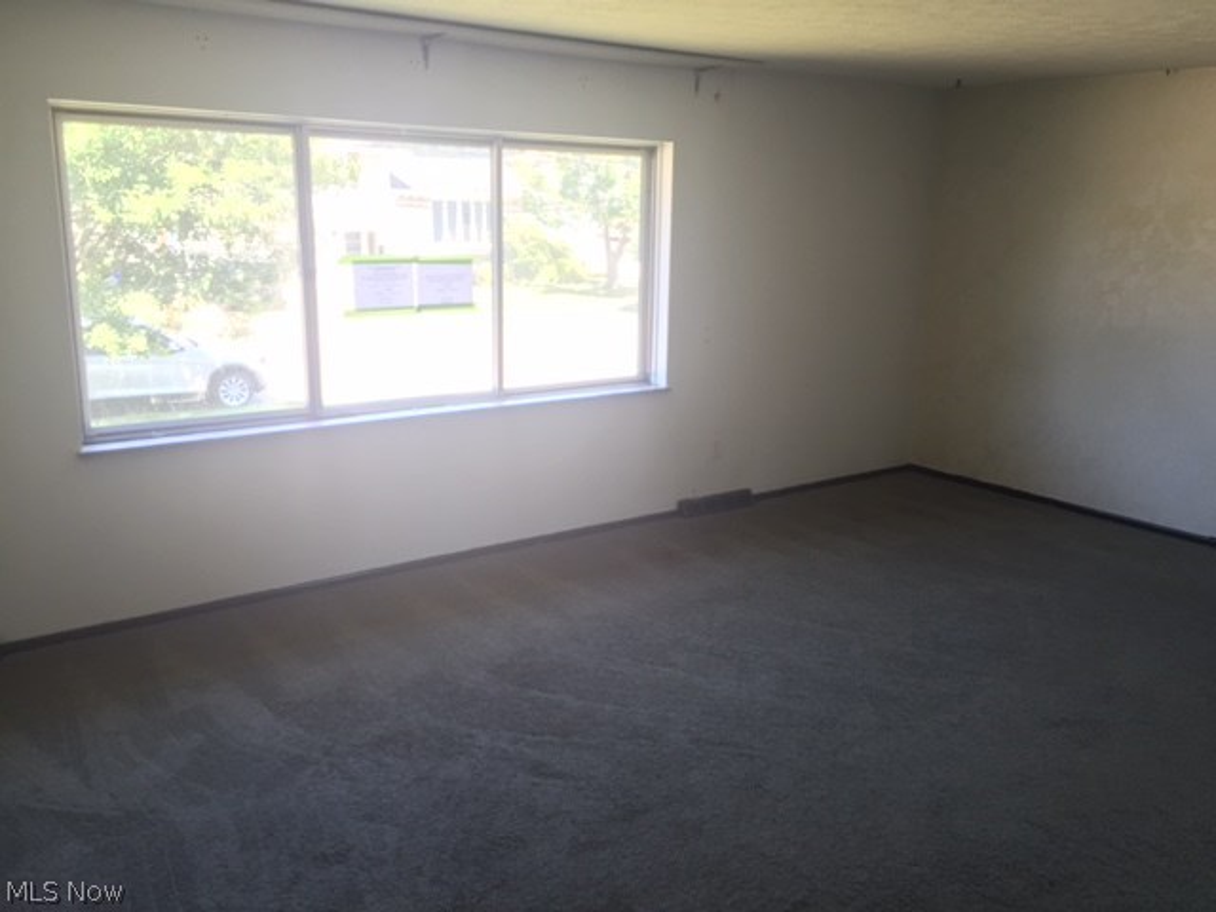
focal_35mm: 29
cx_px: 608
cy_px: 456
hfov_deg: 61.7
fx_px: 1019
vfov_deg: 48.2
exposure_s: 1/40
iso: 40
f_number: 2.2
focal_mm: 4.15
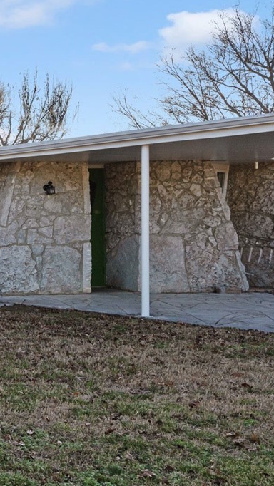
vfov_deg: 41.3
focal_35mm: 50
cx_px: -303
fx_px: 645
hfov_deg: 16.6
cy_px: 231
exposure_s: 1/320
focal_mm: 16
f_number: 9
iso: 250
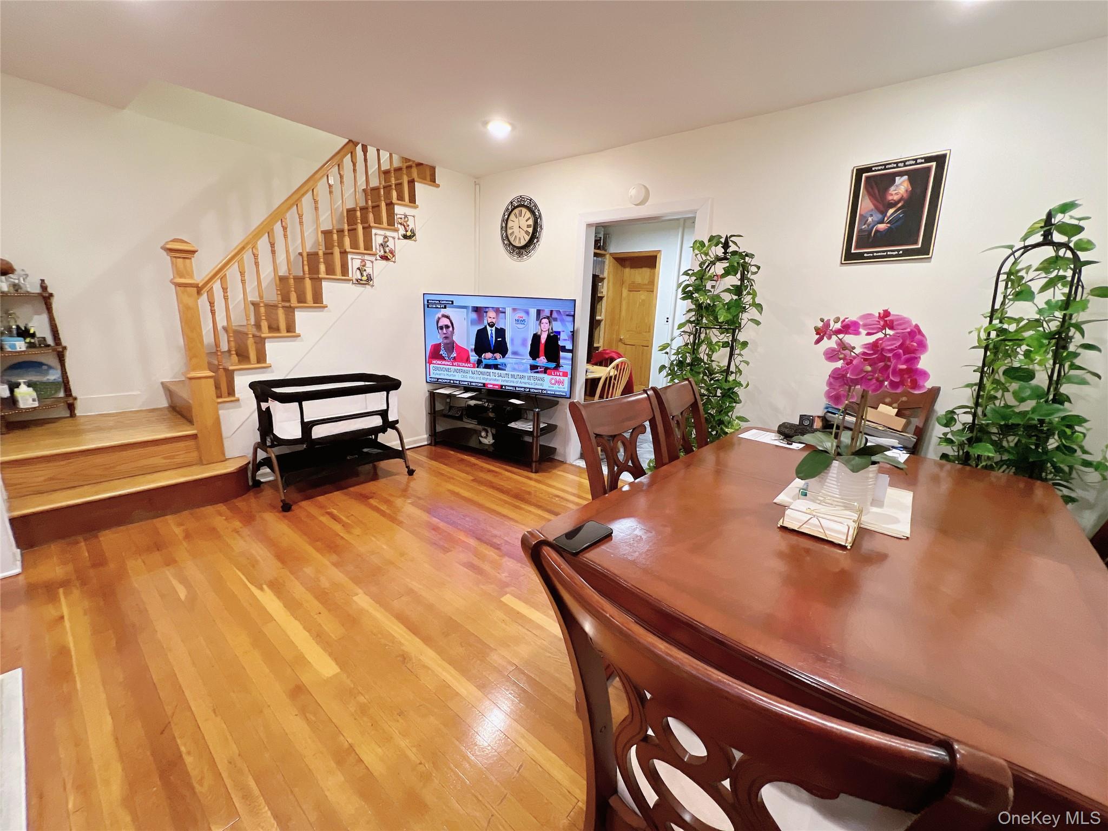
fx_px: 416
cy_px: 416
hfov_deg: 106.2
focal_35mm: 13
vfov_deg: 89.9
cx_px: 554
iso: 320
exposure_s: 1/60
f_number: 1.8
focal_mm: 1.57
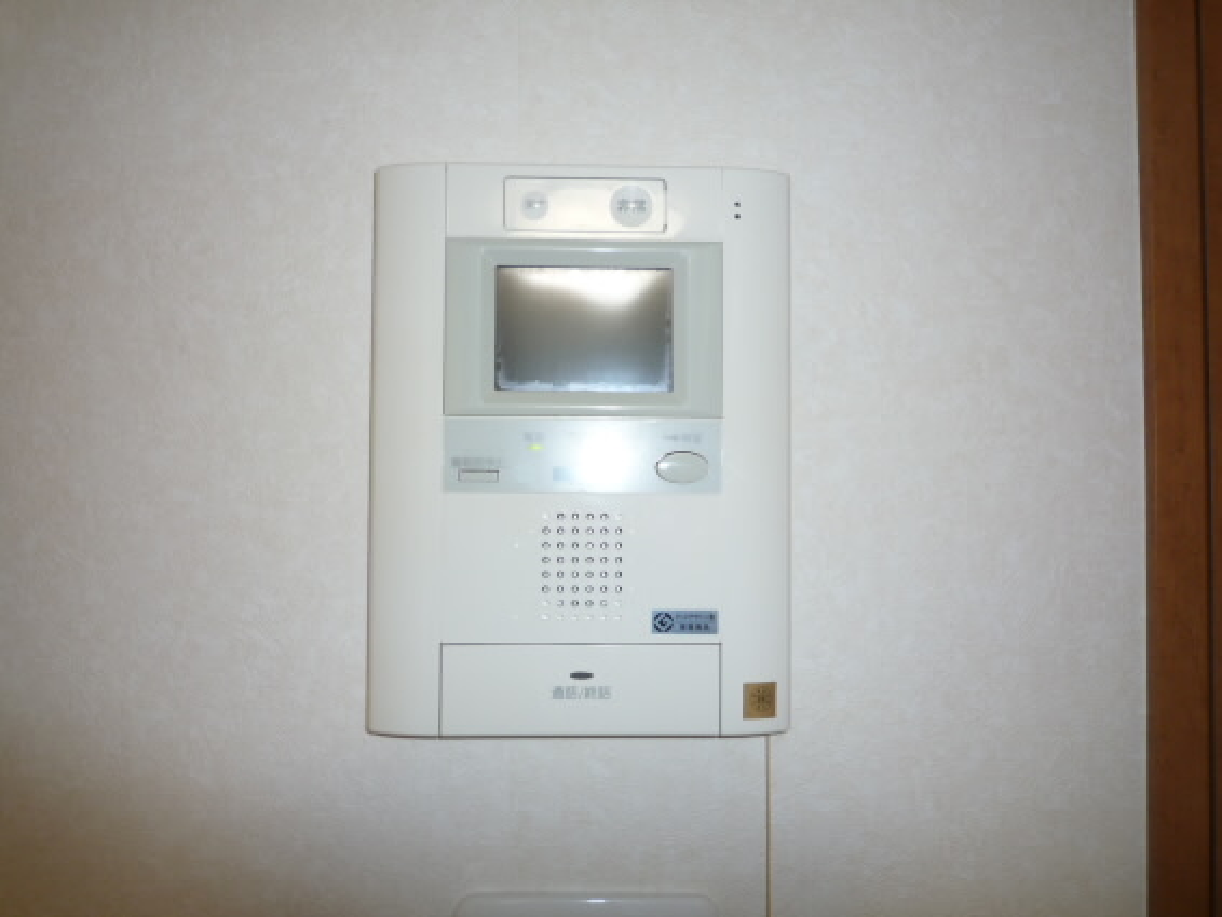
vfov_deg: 54.9
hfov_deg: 69.4
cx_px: 611
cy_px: 458
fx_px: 883
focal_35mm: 25
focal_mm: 4.4
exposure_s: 1/30
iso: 100
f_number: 2.8
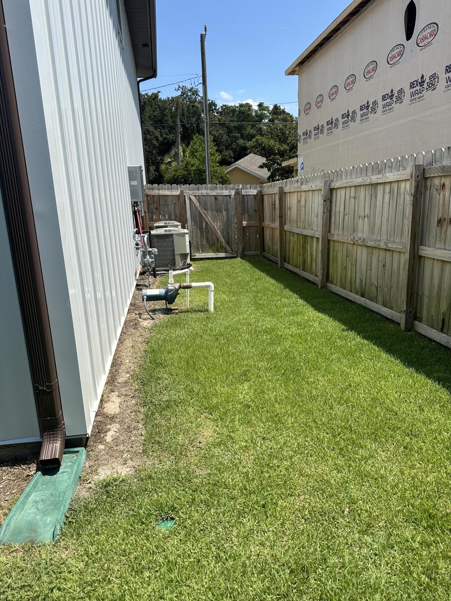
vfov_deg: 71.6
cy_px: 300
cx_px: 226
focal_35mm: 24
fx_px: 417
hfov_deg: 56.8
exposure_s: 1/4016
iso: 80
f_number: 1.78
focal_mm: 6.86
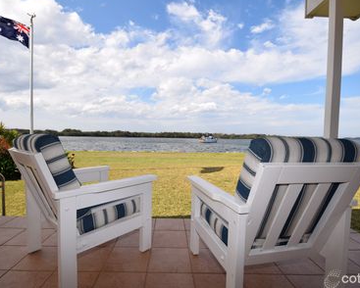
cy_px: 145
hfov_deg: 86.3
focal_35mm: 18
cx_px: 173
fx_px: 192
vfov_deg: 73.8
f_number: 8
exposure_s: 1/200
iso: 100
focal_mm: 10
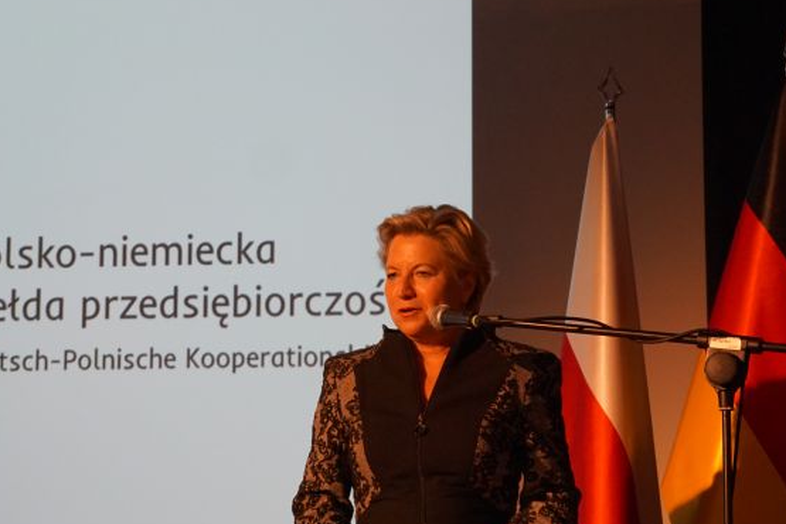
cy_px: 356
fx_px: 1653
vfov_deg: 18.0
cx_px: 416
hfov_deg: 26.7
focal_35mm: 76
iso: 1250
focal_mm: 35
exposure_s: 1/160
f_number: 4.5
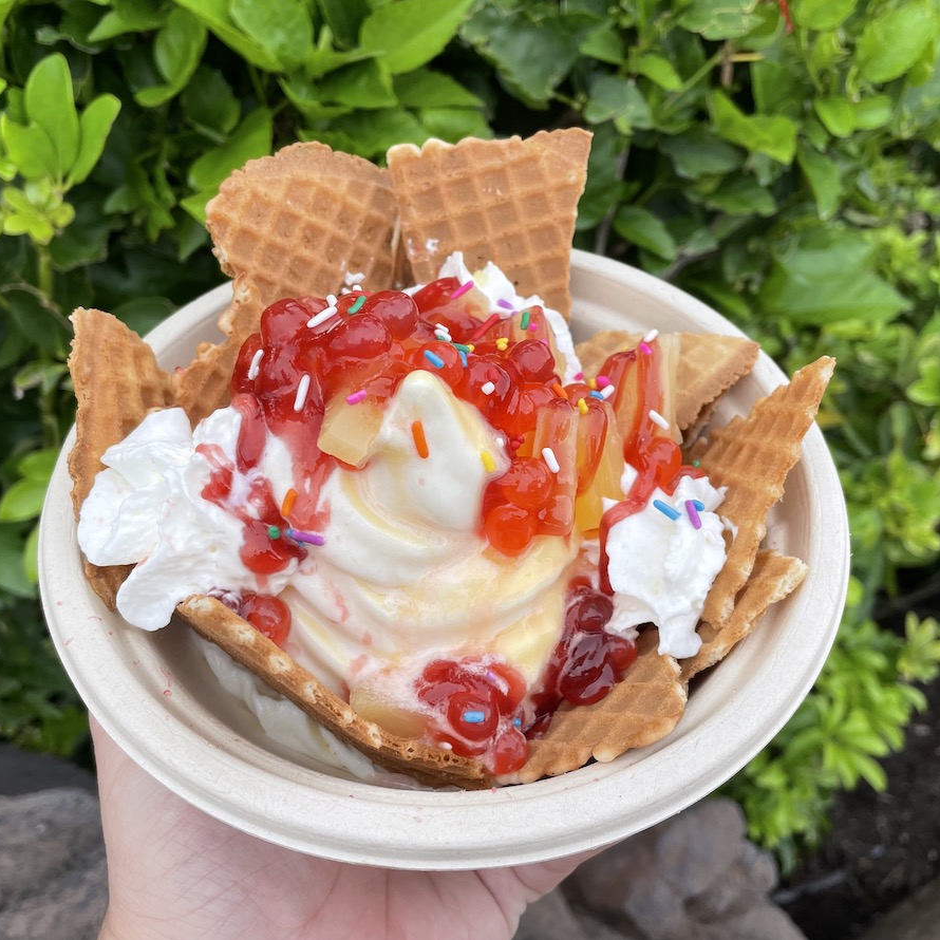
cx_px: 459
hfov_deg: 52.5
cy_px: 467
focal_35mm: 31
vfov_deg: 52.5
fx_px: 952
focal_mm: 4.2
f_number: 1.6
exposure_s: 1/360
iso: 32
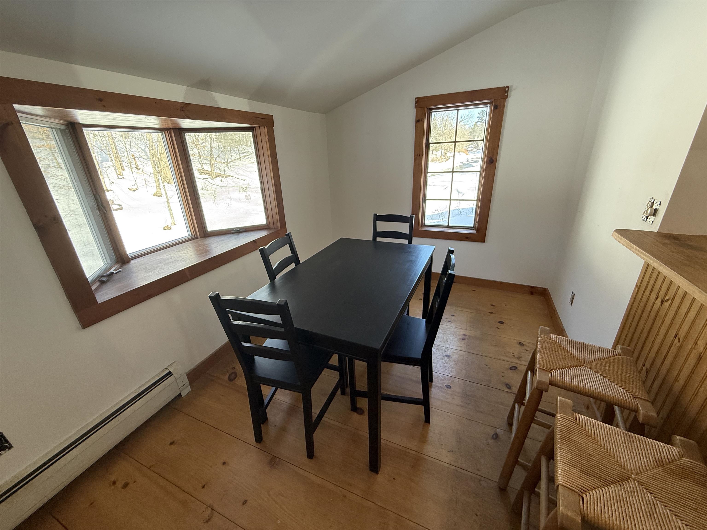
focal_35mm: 14
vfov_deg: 85.7
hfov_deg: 102.1
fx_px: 286
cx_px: 354
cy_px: 265
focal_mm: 2.22
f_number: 2.2
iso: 160
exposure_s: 1/120
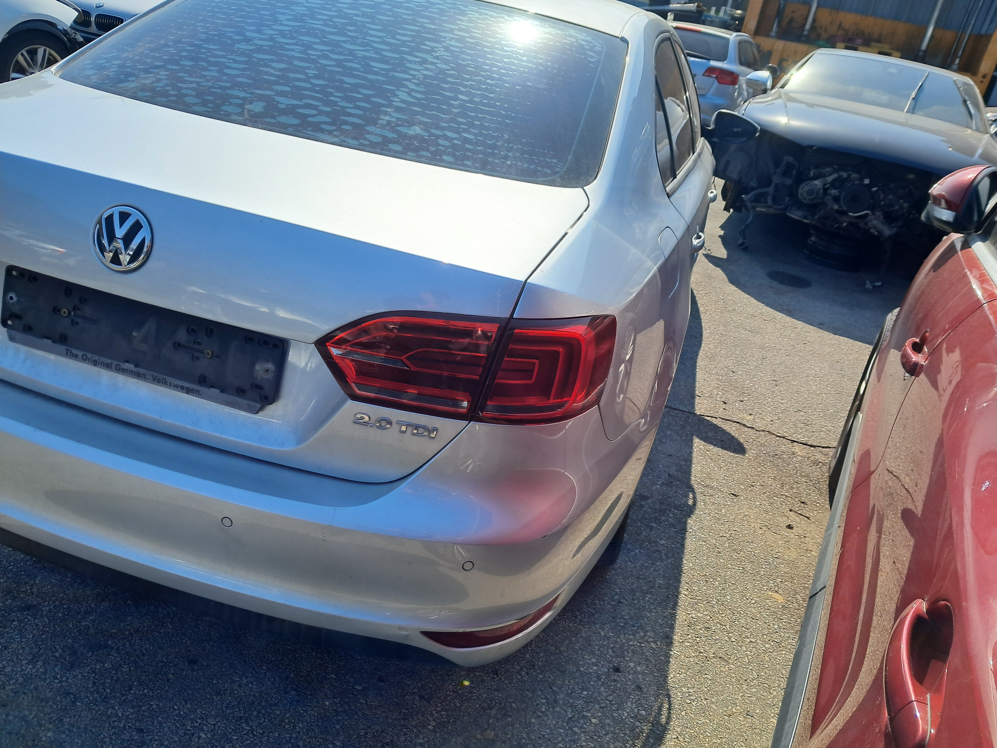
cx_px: 498
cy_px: 374
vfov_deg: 51.4
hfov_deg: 65.3
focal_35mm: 27
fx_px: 778
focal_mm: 4
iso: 50
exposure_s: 1/817
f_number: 1.8
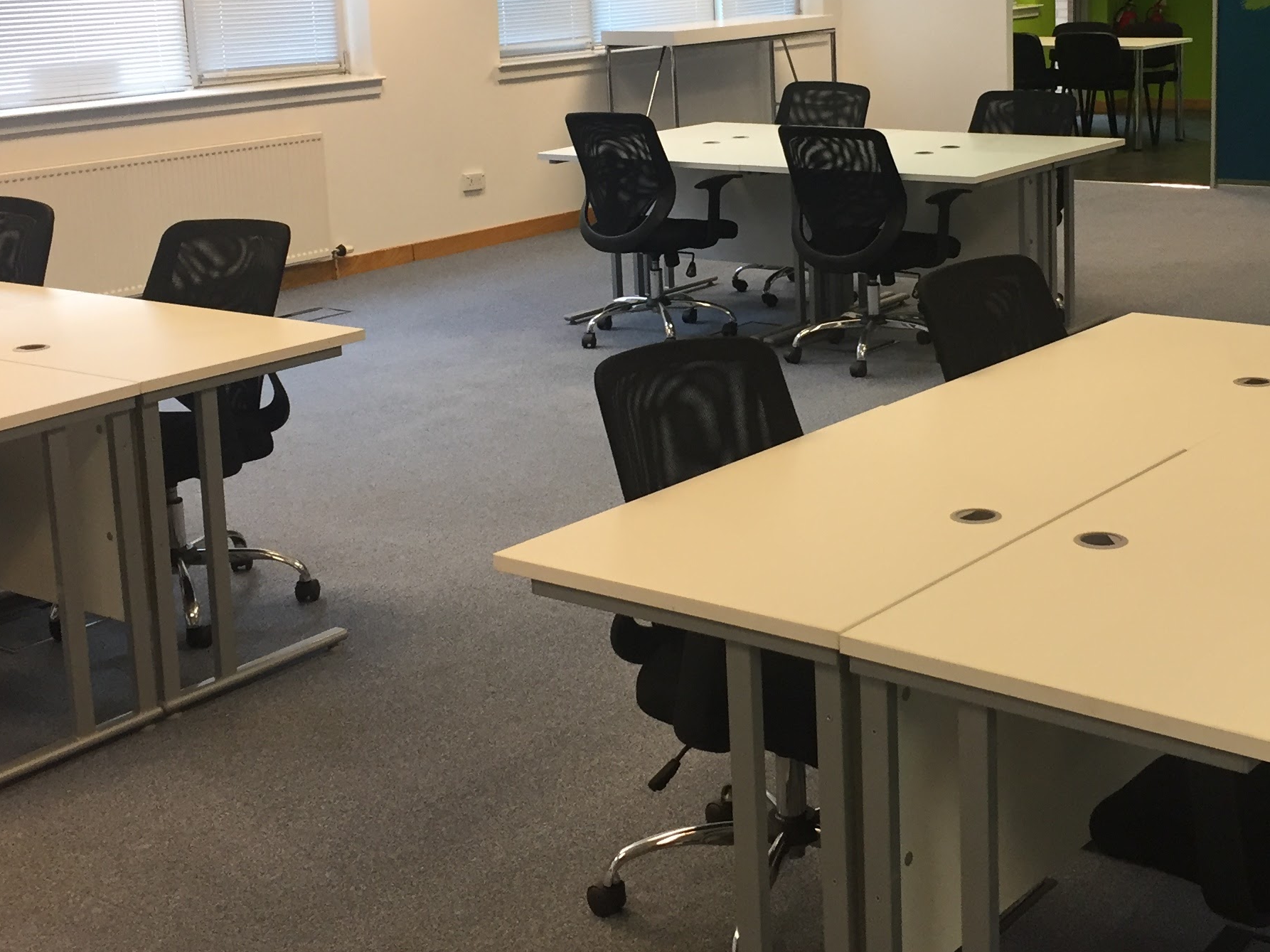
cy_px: 274
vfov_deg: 27.3
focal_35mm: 53
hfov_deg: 36.0
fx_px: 1944
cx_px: 794
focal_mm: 4.15
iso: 50
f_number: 2.2
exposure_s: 1/33
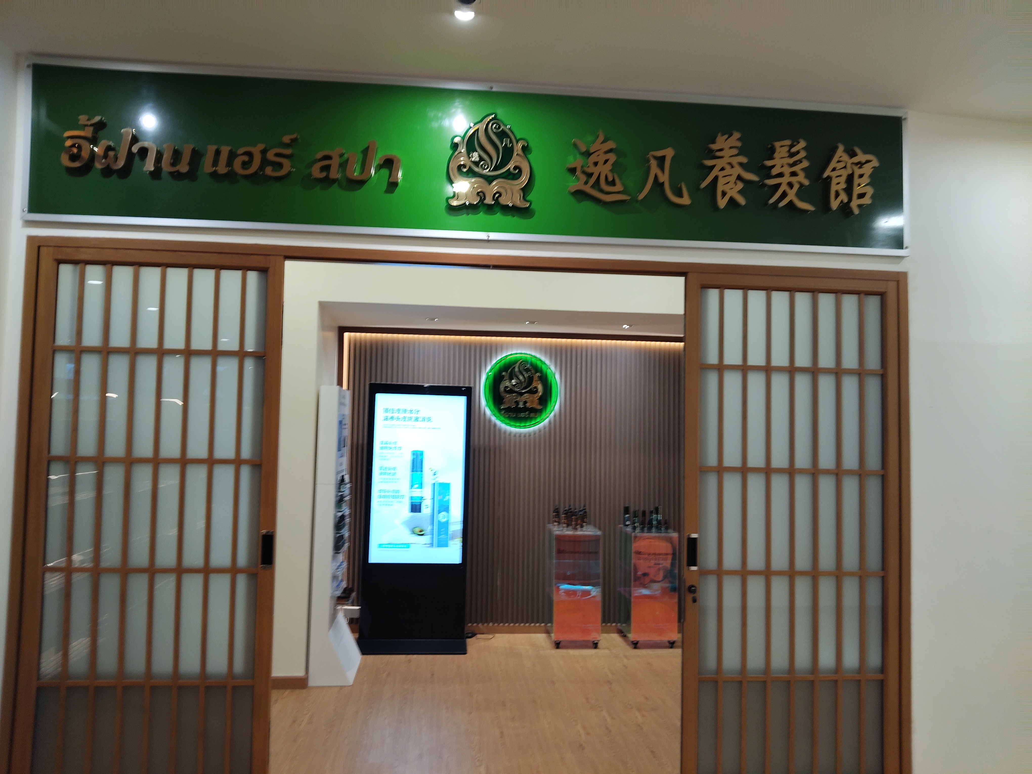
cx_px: 516
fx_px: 745
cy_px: 387
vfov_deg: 54.9
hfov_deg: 69.4
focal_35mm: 25
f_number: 1.8
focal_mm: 4.15
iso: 175
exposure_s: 1/33.3
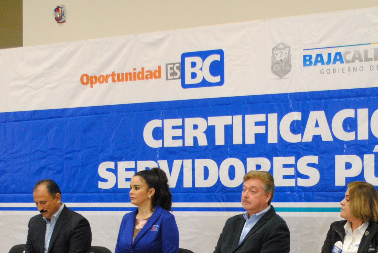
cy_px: 269
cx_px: 249
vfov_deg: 12.5
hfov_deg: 18.8
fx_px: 1138
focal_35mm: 108
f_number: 4.5
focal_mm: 29
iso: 800
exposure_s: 1/20
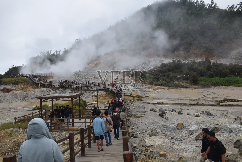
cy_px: 81
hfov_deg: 67.4
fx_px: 182
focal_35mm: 27
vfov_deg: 47.9
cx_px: 121
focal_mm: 18
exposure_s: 1/500
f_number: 11
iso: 400
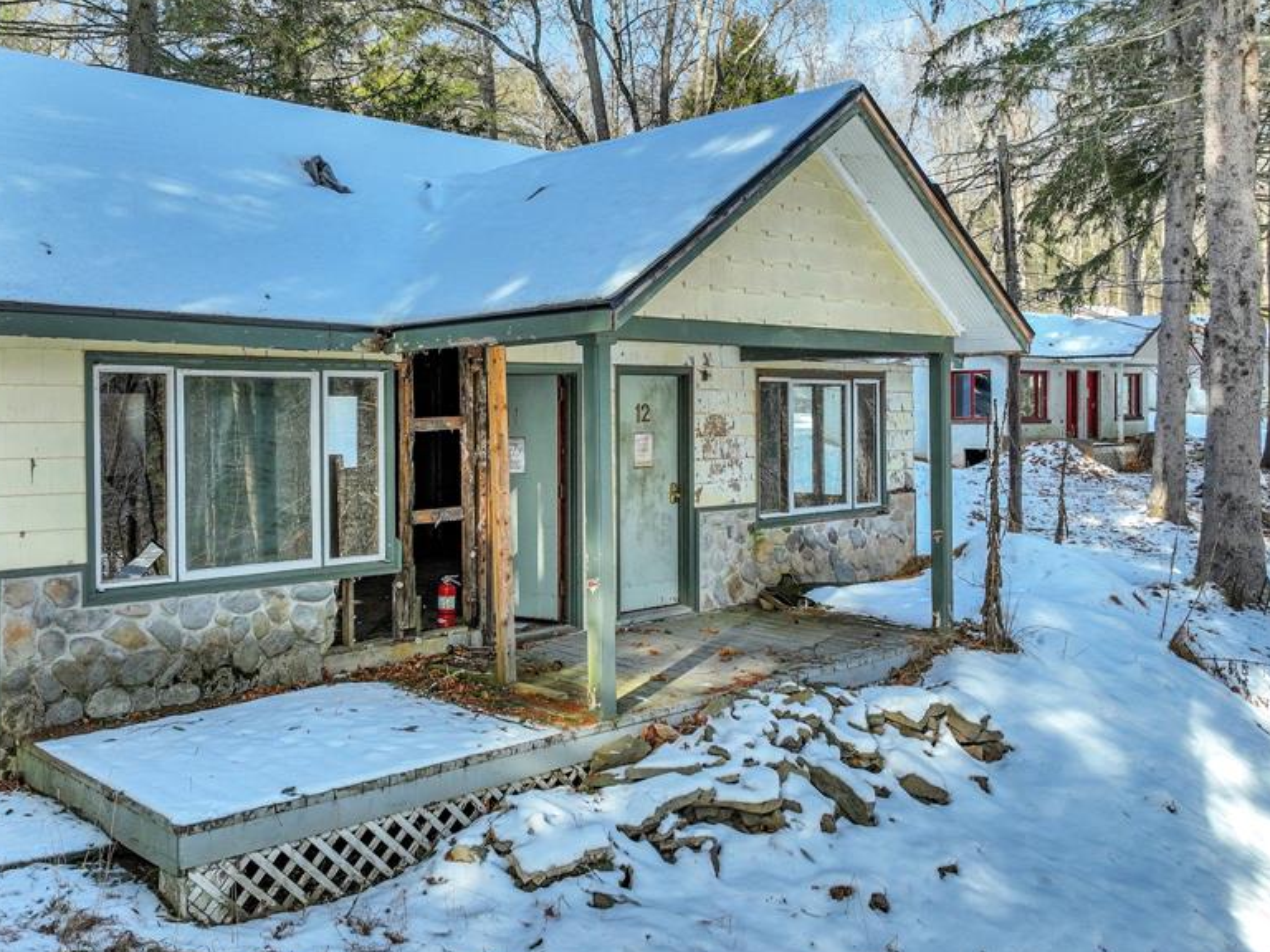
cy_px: 416
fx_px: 1174
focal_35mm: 32
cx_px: 562
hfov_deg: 56.7
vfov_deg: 44.1
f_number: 2.8
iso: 130
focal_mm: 12.29
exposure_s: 1/640
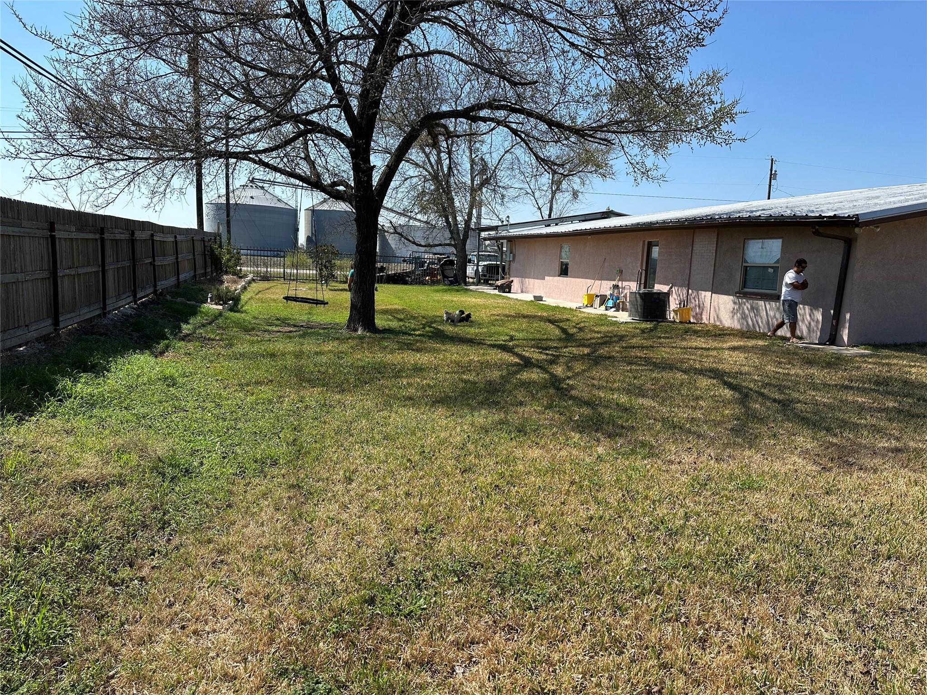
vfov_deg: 56.8
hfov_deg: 71.6
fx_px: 643
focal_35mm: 24
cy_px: 348
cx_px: 464
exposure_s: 1/3861
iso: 80
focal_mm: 6.86
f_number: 1.78
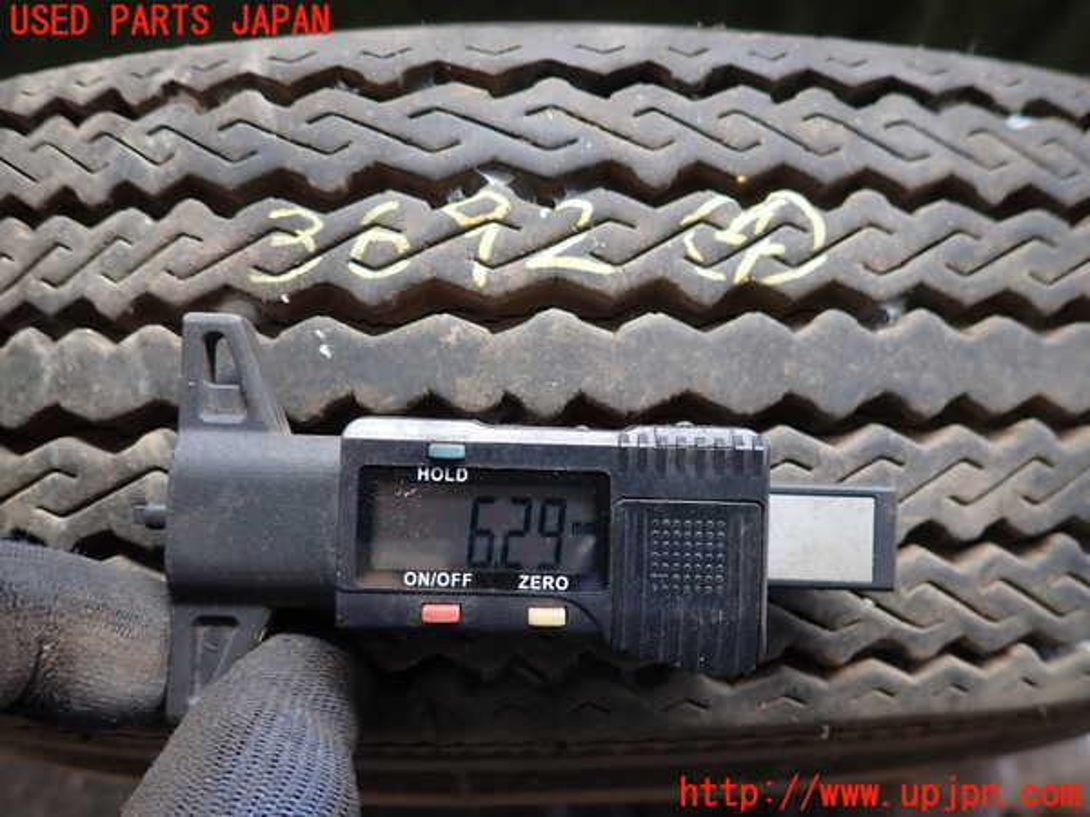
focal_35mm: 25
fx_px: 787
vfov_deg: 54.9
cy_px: 408
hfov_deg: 69.4
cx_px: 545
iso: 160
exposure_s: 1/60
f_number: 2
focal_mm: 4.5
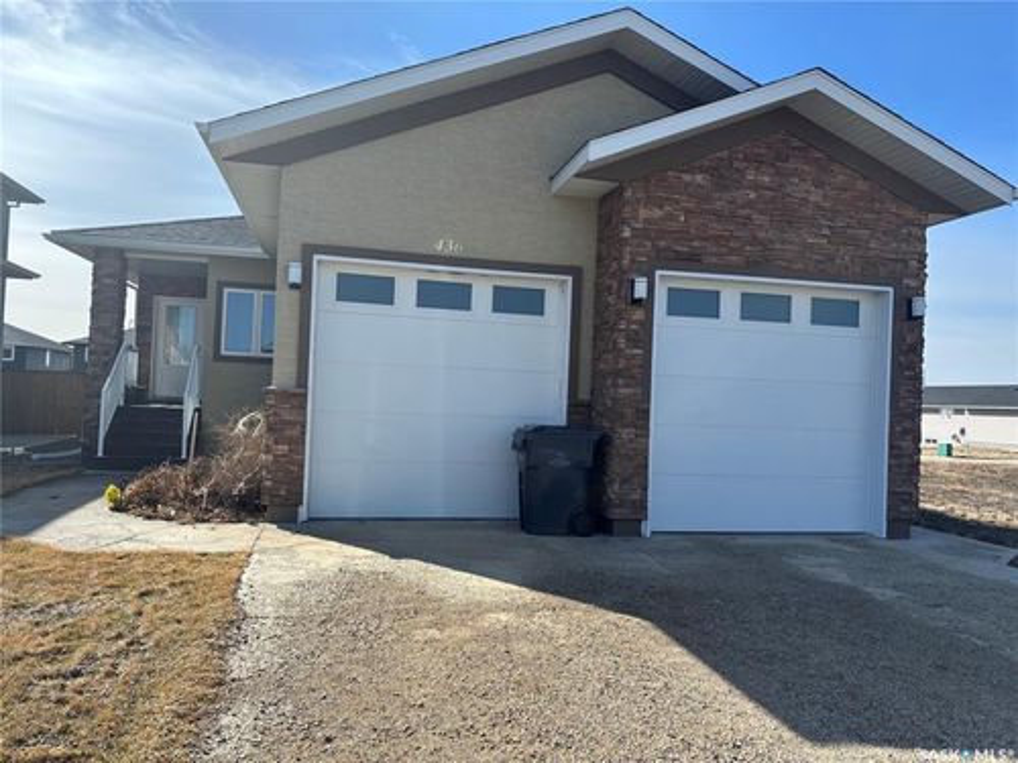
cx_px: 509
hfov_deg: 67.3
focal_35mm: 26
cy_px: 382
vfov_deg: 53.1
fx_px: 765
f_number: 1.6
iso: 50
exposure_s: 1/2778
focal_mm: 5.96
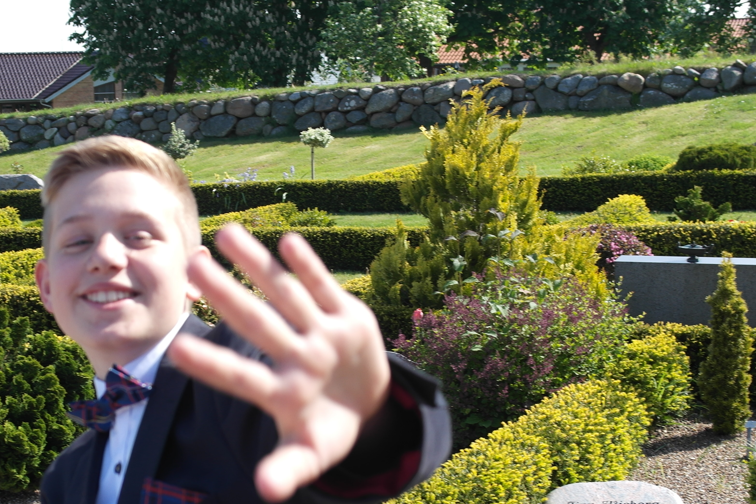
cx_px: 243
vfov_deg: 21.5
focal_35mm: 63
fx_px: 1323
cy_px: 330
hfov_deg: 31.6
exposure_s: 1/200
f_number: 5.6
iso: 100
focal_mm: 24
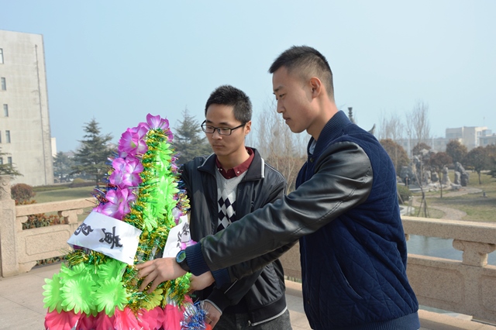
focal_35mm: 39
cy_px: 165
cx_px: 248
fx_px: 537
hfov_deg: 49.6
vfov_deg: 34.2
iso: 100
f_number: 7.1
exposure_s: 1/200
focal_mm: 26
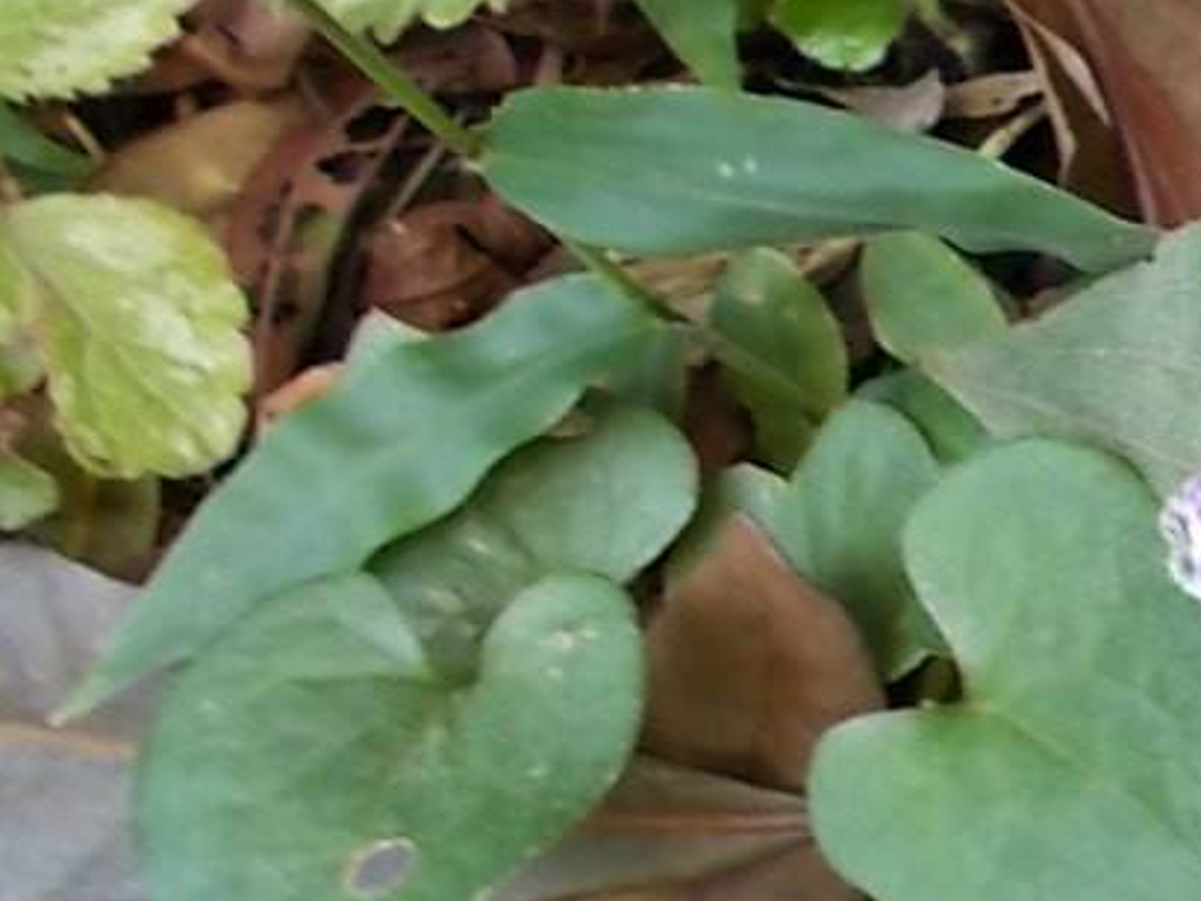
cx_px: 2069
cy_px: 294
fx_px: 3539
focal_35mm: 102
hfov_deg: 16.5
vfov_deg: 14.5
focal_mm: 4.6
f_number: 3.2
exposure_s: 1/30
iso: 80
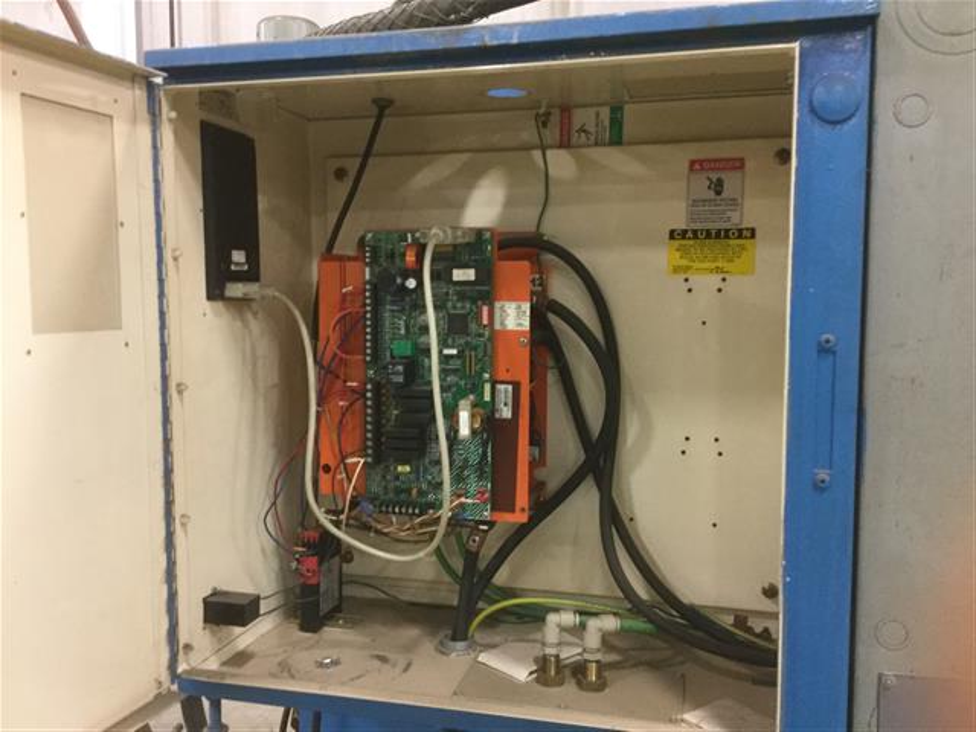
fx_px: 874
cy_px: 366
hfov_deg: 58.4
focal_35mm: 31
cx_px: 488
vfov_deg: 45.4
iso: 200
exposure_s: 1/24
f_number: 2.4
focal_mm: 3.3
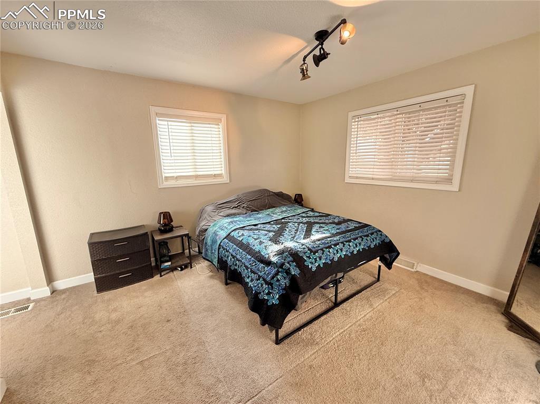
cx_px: 270
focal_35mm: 14
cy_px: 202
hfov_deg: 102.1
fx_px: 218
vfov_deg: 85.6
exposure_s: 1/99
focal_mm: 2.22
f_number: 2.2
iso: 100
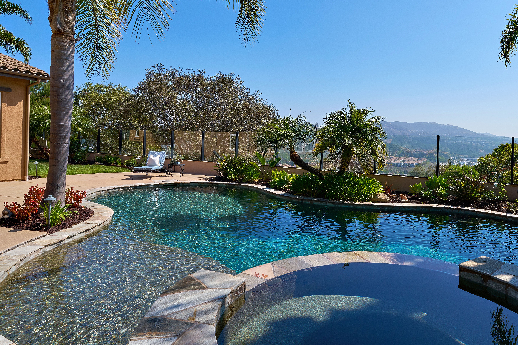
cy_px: 140
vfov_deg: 51.0
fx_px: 360
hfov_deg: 70.0
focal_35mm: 25
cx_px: 333
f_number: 10
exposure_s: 1/250
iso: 100
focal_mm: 17
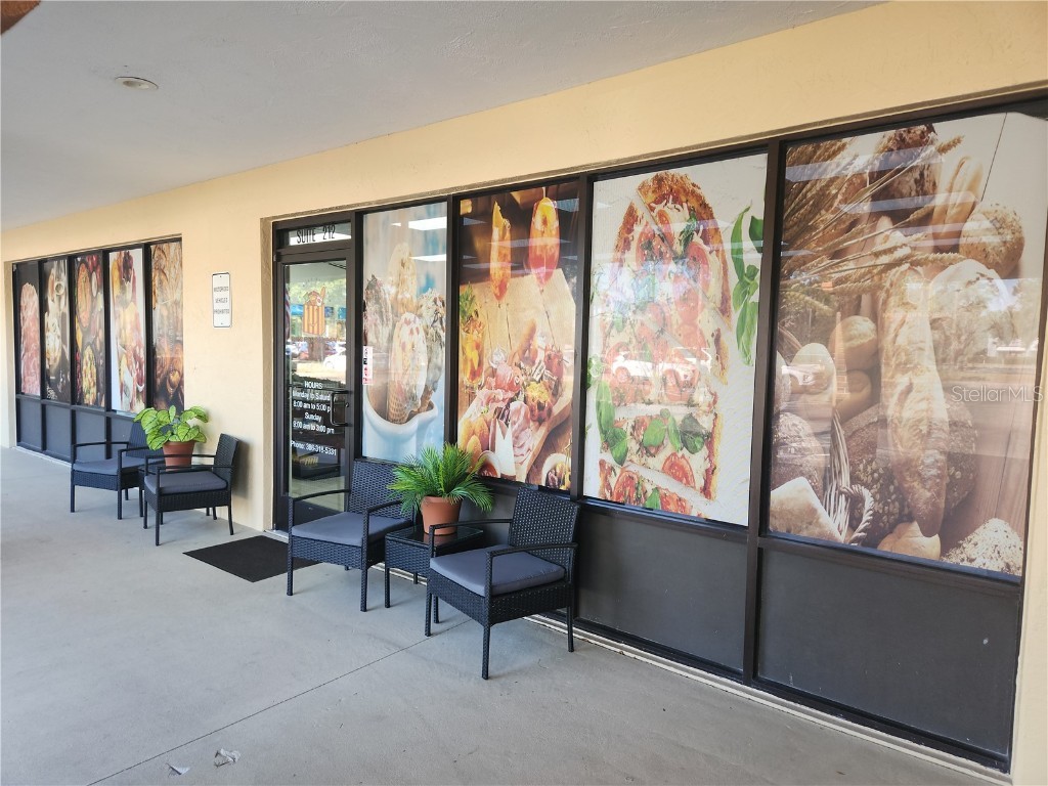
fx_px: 696
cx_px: 524
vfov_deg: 58.9
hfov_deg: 73.9
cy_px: 393
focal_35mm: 23
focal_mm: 5.4
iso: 32
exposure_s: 1/60
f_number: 1.8
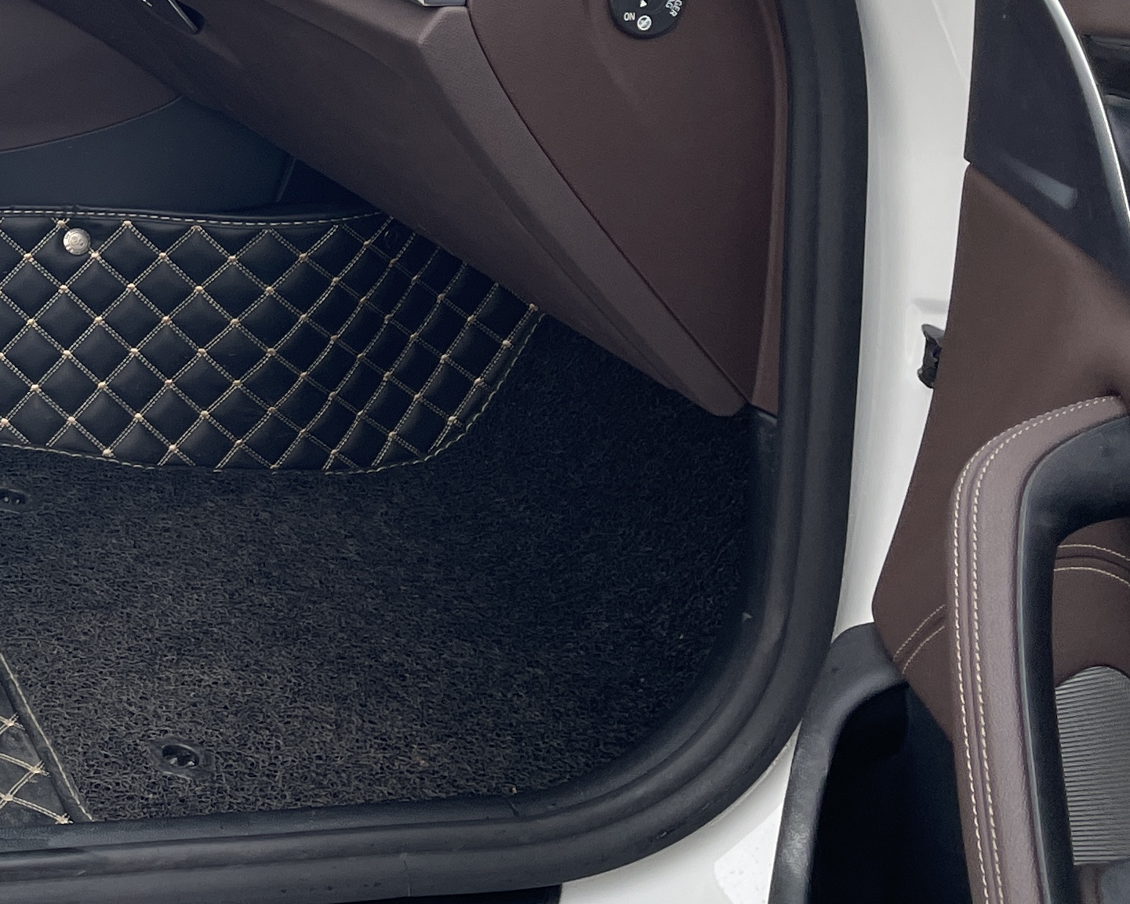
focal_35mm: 71
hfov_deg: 23.8
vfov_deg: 20.9
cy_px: 22
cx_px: -312
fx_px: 2375
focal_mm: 4.2
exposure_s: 1/278
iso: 32
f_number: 1.6
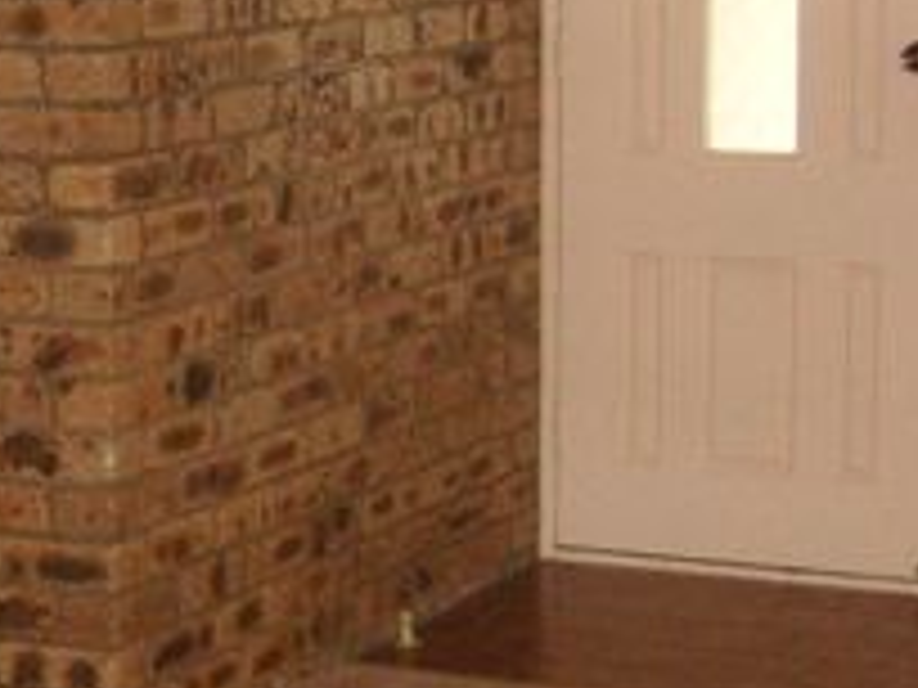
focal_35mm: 116
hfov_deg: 16.2
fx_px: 3076
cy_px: 328
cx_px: -216
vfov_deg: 12.8
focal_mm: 6.1
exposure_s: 1/45
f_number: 2.8
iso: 160
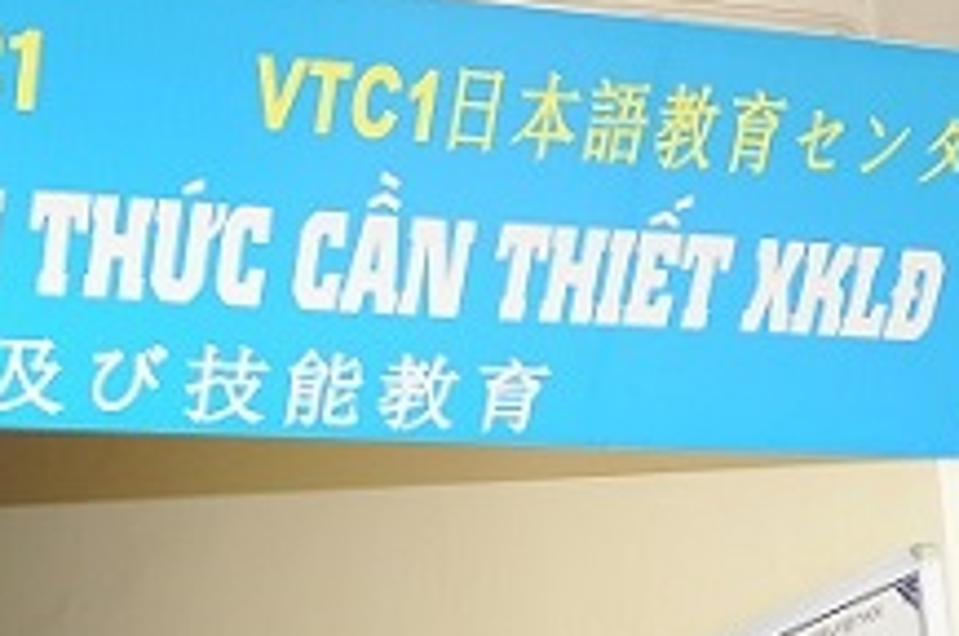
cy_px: 1117
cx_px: -84
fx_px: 2500
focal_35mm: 94
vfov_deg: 13.2
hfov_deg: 20.7
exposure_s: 1/250
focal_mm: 24
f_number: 6.3
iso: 1000
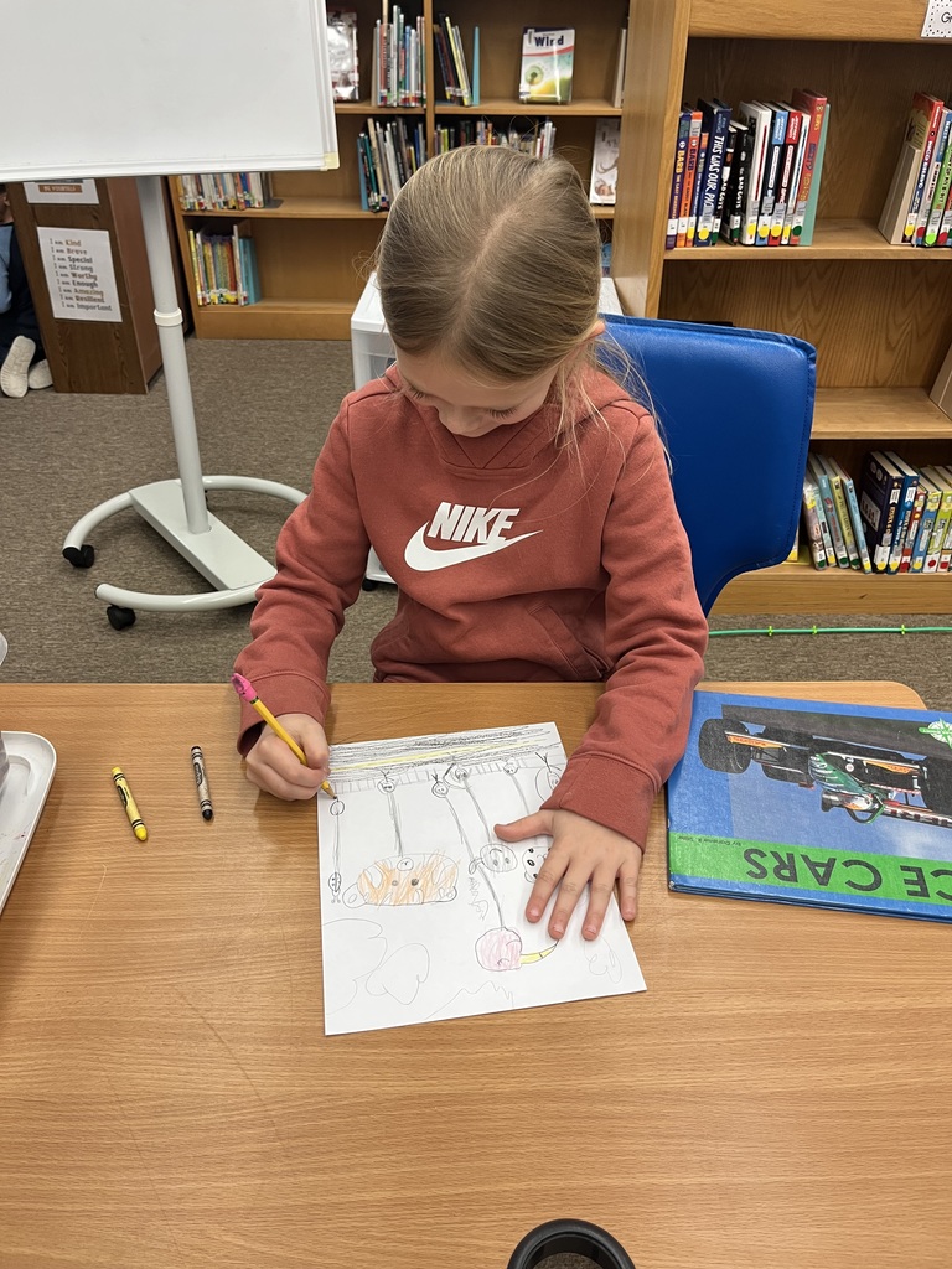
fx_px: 953
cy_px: 634
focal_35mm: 26
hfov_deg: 53.1
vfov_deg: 67.3
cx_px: 476
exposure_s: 1/60
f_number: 1.6
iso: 125
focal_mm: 5.1
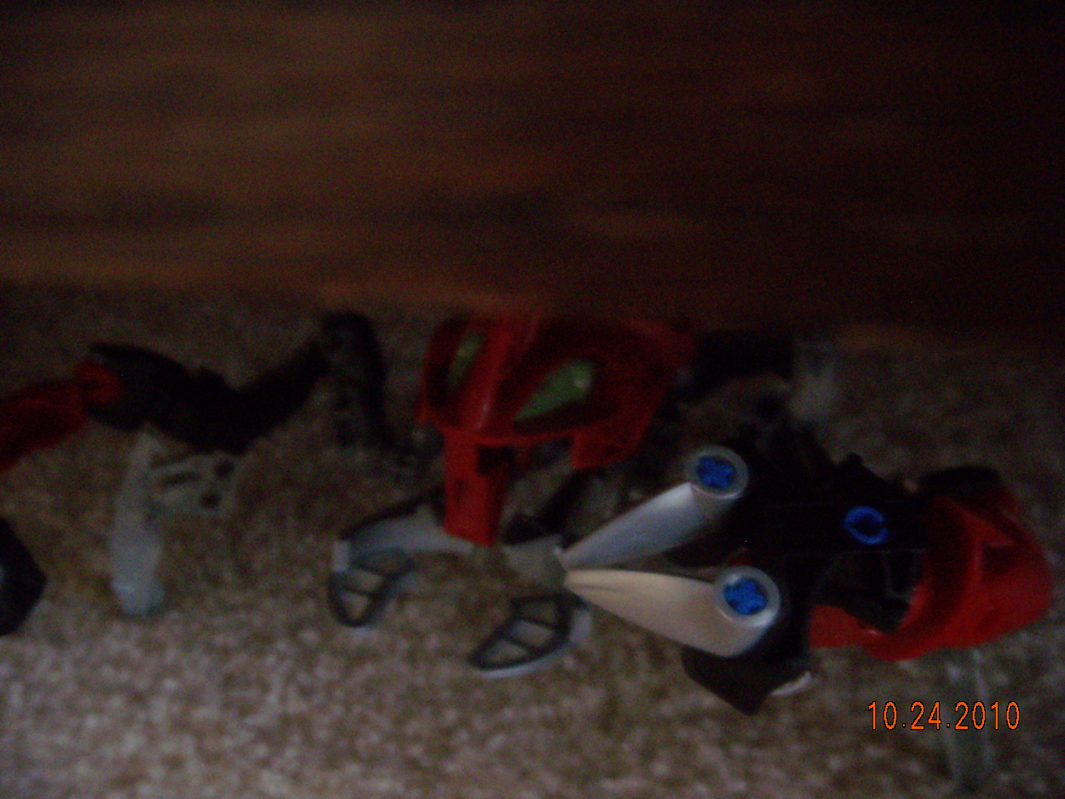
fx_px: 1169
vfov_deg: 37.7
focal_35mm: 38
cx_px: 532
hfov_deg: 49.0
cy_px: 400
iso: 400
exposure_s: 1
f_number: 3.5
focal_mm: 6.4
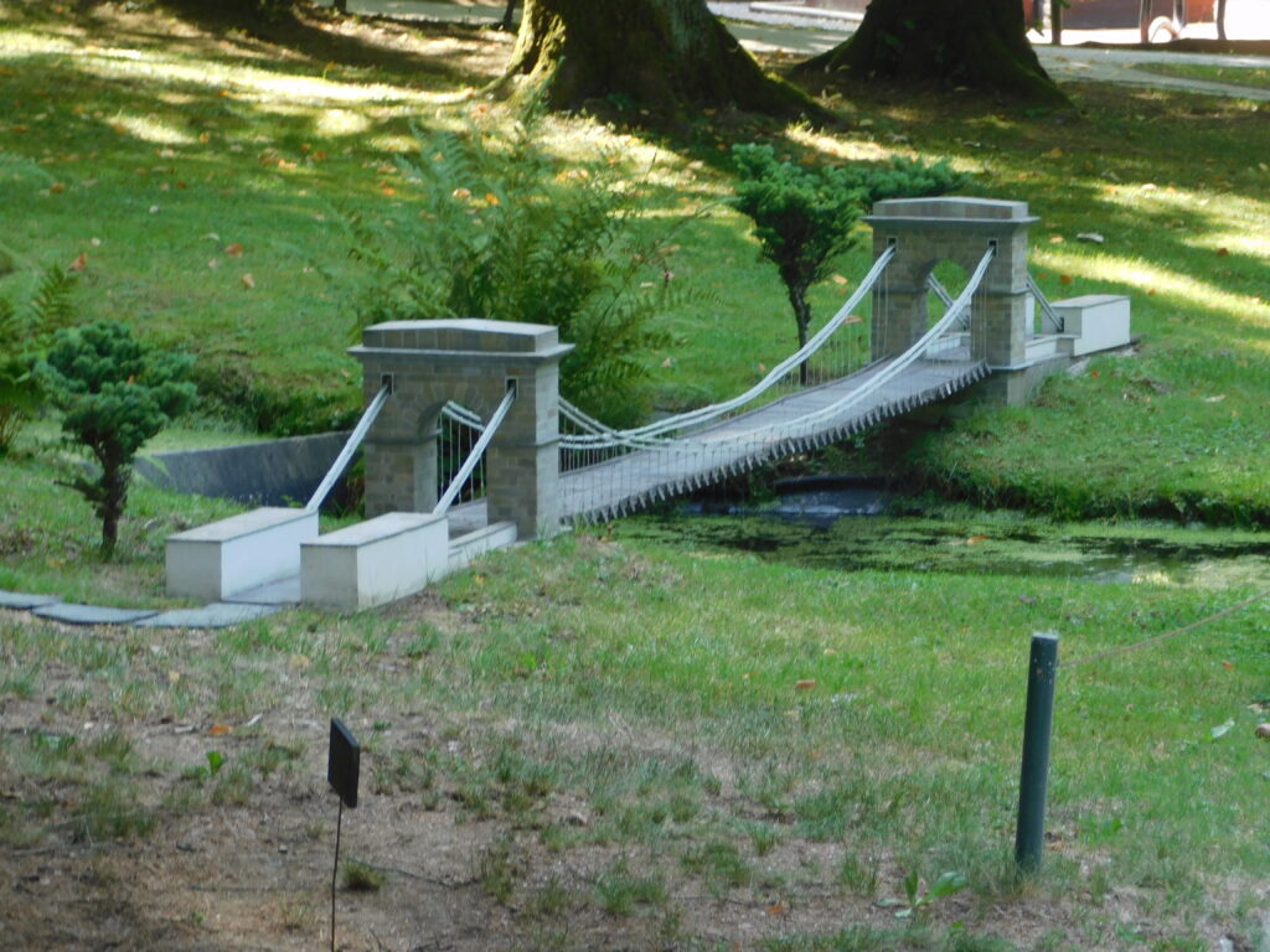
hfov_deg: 11.6
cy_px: 476
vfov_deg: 8.7
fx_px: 6237
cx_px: 635
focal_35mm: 170
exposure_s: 1/30
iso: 125
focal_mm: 30.1
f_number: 5.3
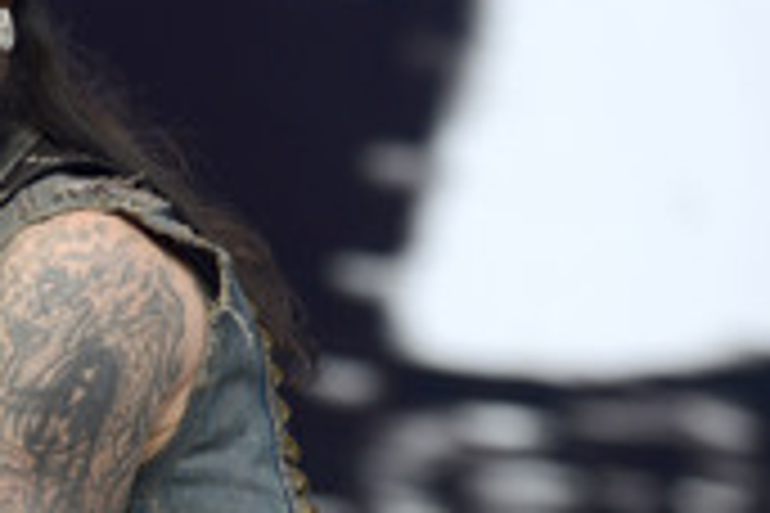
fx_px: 9581
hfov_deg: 4.6
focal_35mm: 448
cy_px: 216
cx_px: -227
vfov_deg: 3.1
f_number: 5
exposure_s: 1/800
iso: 320
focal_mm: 170
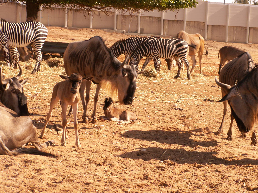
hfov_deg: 18.2
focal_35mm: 108
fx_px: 805
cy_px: 96
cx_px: 129
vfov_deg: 13.7
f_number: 6.3
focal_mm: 17.59
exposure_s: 1/160
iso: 50
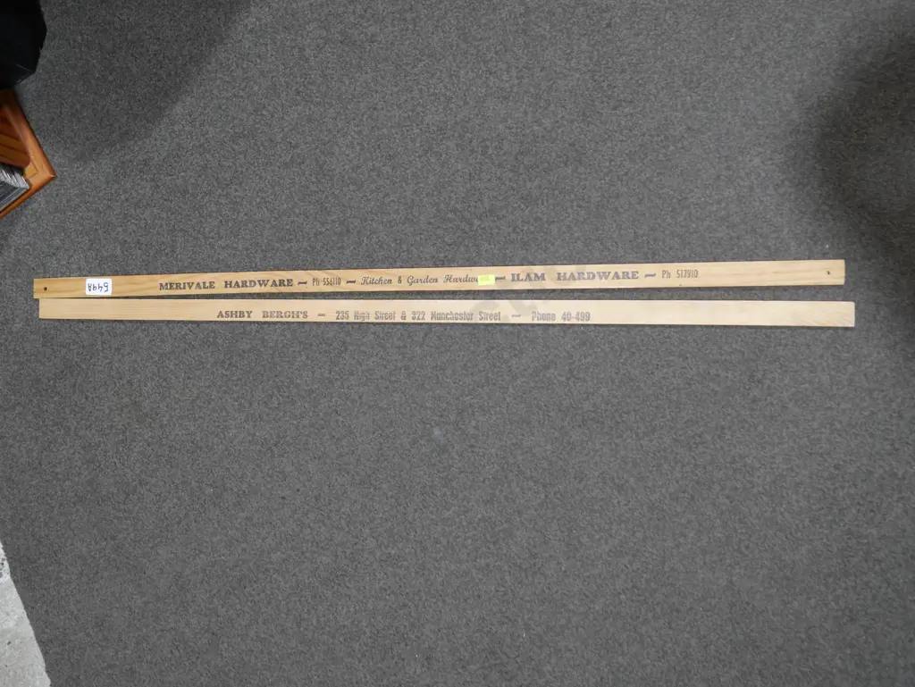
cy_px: 344
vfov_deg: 39.7
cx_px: 458
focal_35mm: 36
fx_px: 952
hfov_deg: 51.3
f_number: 4
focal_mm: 18
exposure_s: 1/60
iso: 320
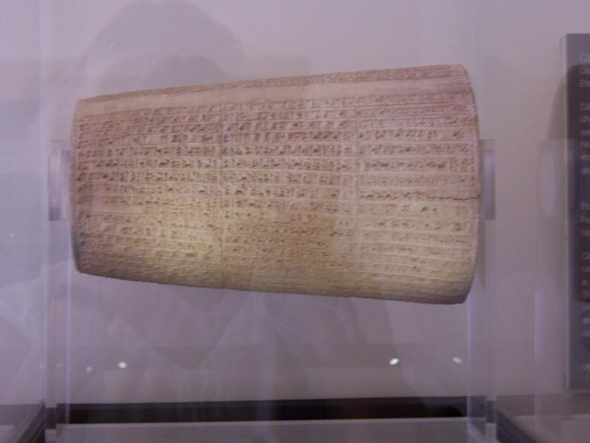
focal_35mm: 82
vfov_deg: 18.0
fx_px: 1398
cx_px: 295
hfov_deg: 23.8
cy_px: 222
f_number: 4.8
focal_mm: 13.5
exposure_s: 1/8
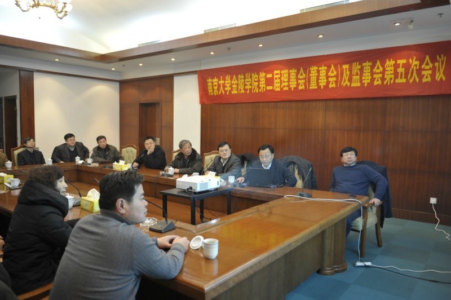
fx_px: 338
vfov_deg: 47.9
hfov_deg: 67.4
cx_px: 226
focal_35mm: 27
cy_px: 150
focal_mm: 27
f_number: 2.8
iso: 500
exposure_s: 1/15
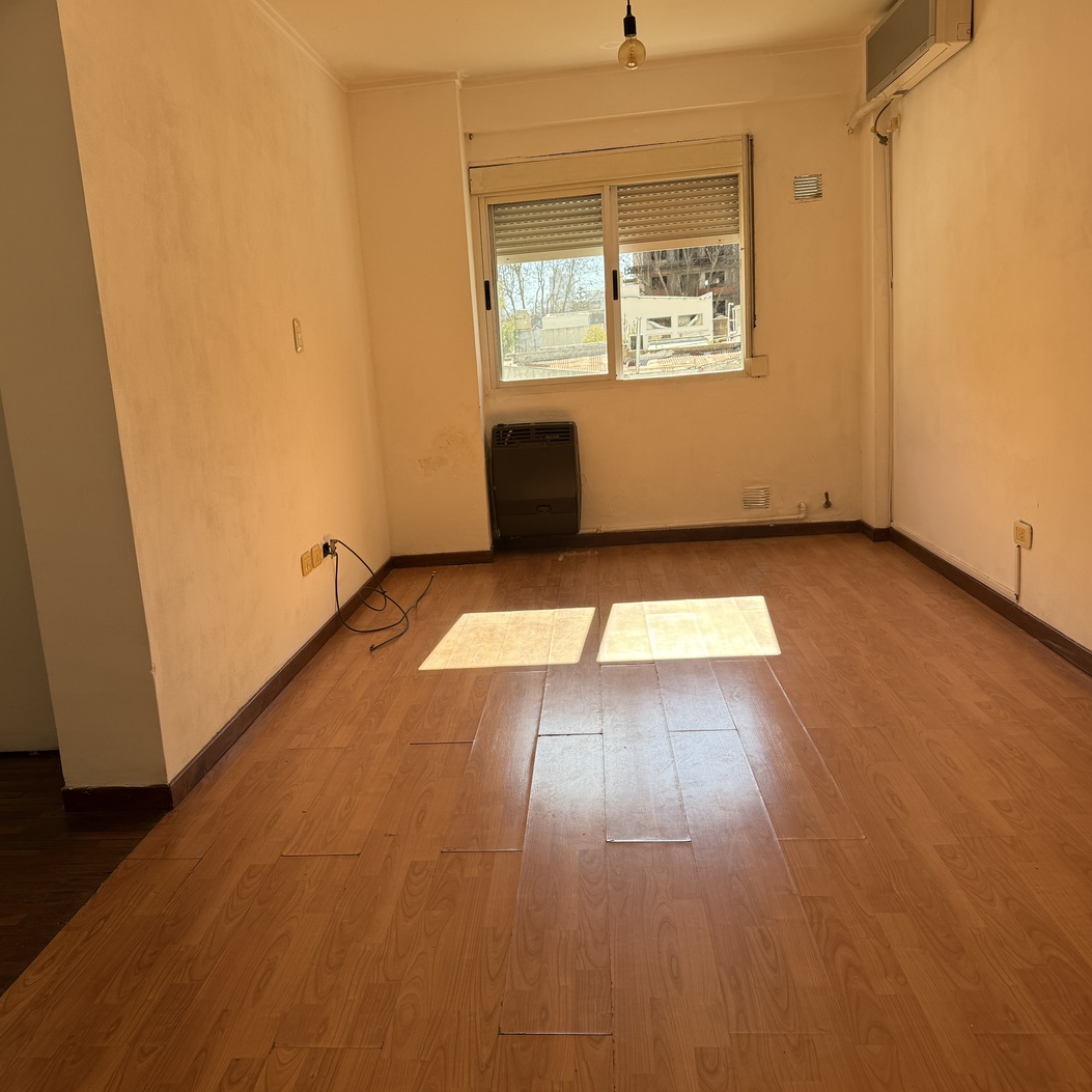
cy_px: 552
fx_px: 1035
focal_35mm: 29
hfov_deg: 55.4
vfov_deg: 55.6
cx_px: 460
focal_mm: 6.76
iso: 100
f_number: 1.78
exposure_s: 1/476
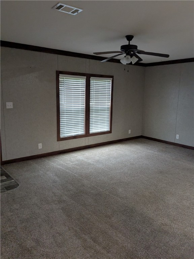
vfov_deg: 65.3
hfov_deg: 51.4
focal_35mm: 27
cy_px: 130
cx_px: 97
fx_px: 202
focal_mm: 4.38
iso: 323
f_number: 1.73
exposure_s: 1/120
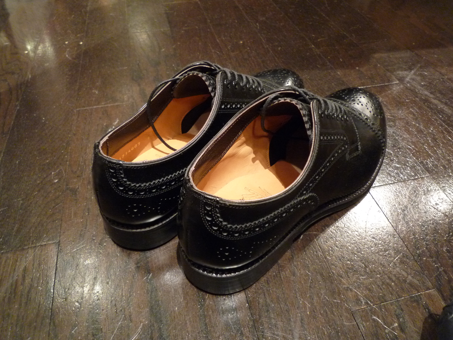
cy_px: 170
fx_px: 327
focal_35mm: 25
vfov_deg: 54.9
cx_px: 226
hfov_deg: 69.4
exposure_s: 1/10
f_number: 2.8
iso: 400
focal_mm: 4.4
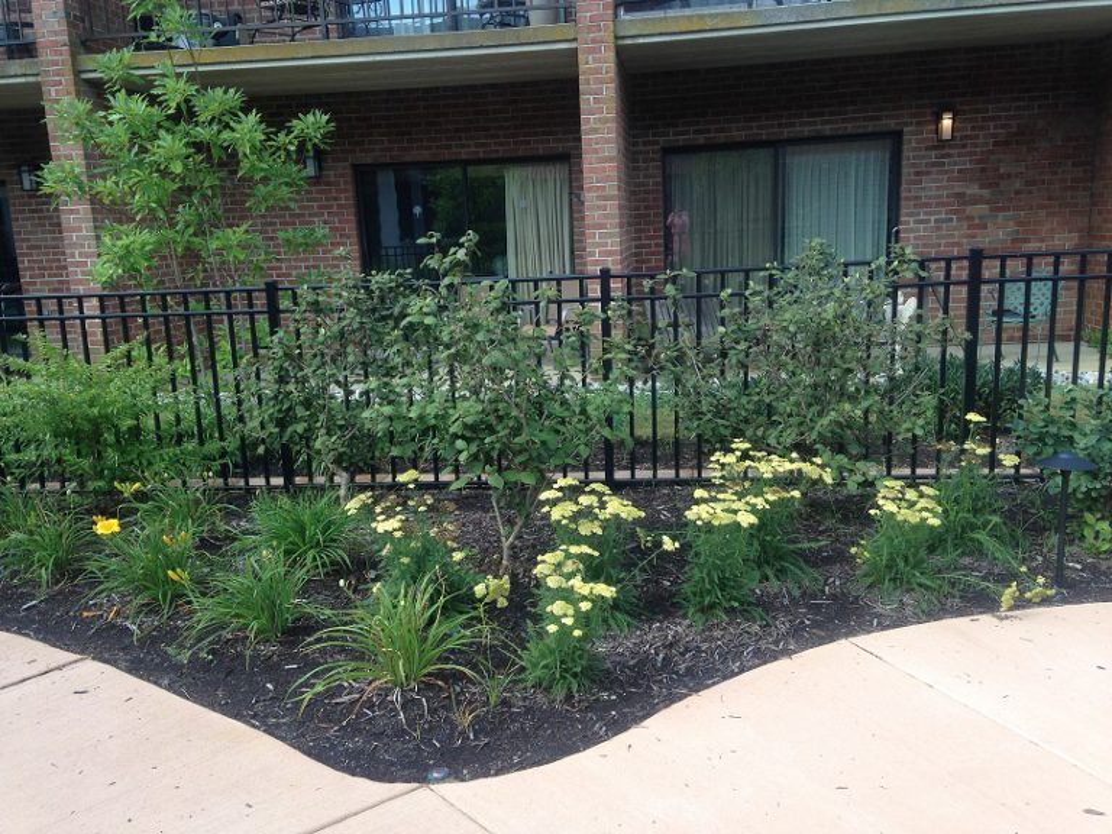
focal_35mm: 33
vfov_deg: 42.9
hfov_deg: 55.4
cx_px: 556
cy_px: 417
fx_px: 1060
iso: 50
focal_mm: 4.12
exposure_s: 1/382
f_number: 2.4
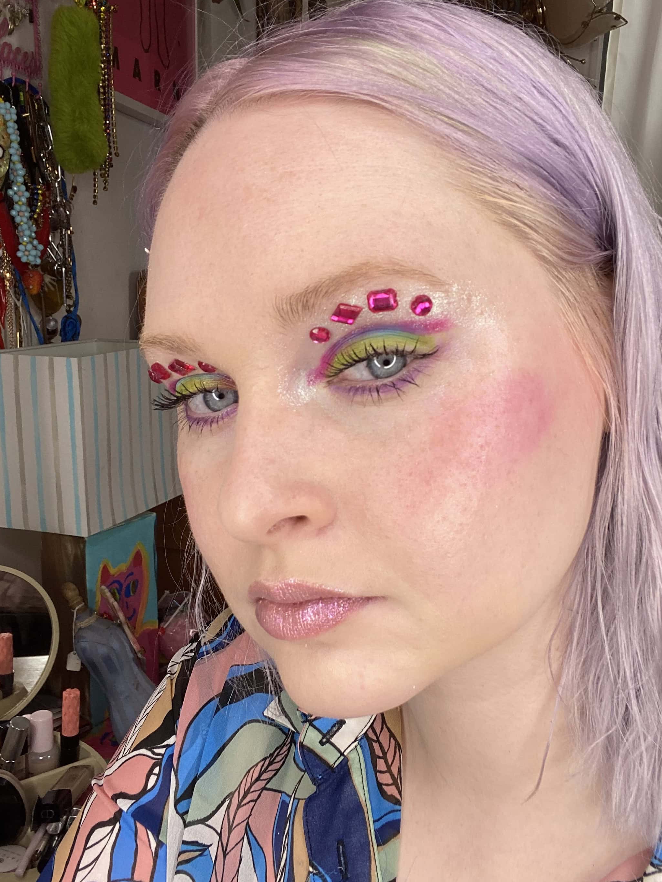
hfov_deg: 41.8
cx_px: 354
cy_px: 444
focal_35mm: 34
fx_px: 867
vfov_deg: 54.0
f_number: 2.2
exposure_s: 1/146
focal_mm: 2.7
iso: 25
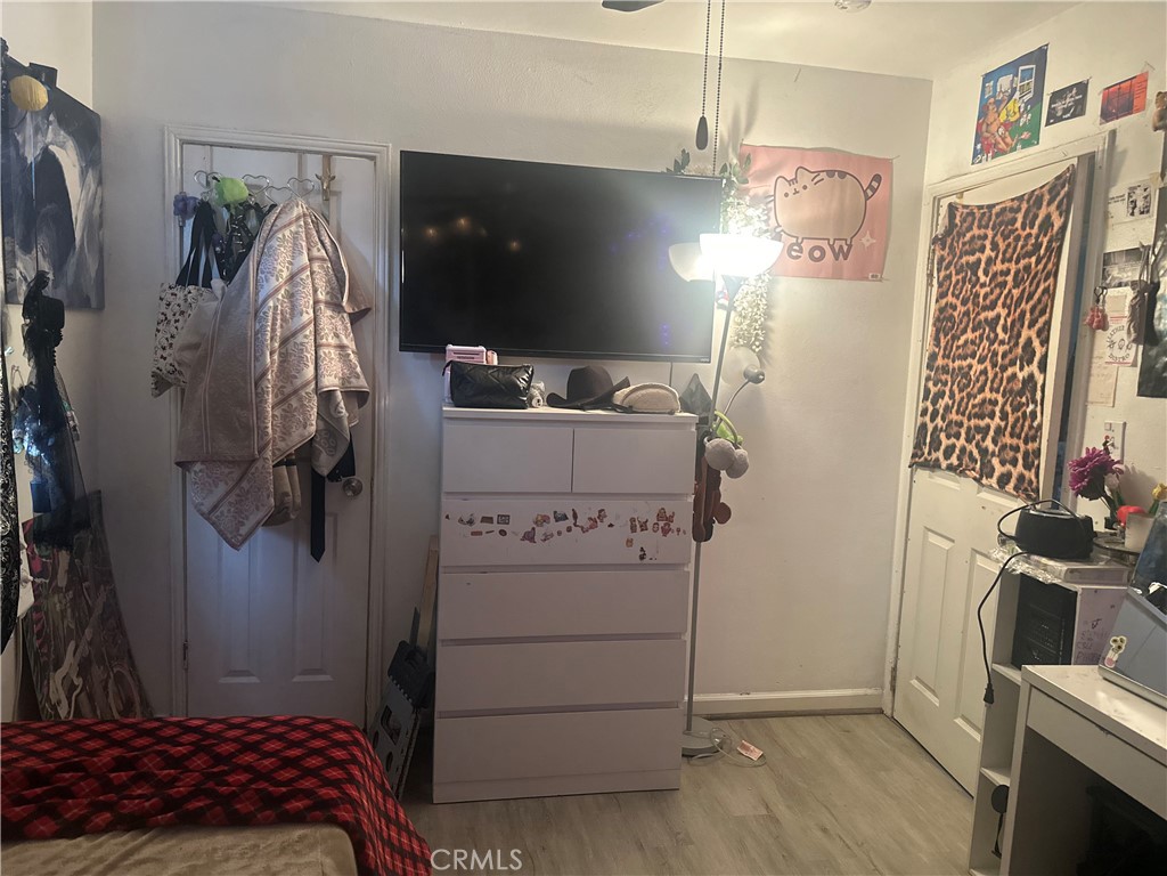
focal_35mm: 24
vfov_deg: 56.8
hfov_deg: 71.6
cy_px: 438
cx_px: 584
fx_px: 809
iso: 640
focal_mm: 6.86
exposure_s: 1/60
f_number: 1.78
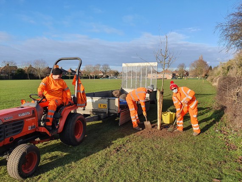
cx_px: 121
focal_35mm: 26
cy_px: 91
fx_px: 182
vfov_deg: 53.0
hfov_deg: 67.3
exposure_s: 1/1104
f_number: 2.4
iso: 50
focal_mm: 4.32
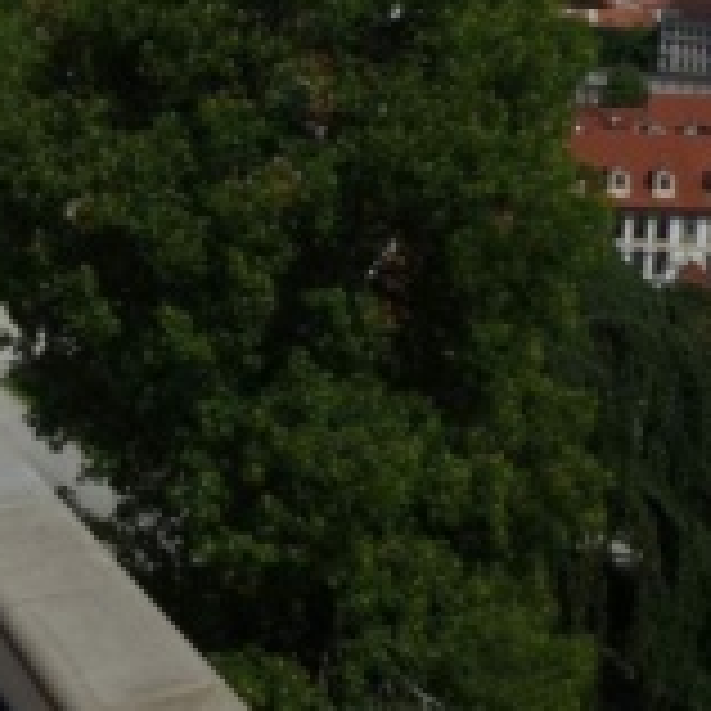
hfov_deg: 24.5
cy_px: 16
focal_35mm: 67
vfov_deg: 24.6
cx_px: -4
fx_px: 1557
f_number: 4.5
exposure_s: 1/2000
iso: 100
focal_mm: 4.3
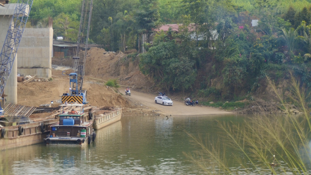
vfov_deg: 7.0
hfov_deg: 12.3
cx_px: 76
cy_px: 62
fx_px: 1435
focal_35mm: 174
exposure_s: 1/500
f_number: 5.6
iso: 220
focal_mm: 66
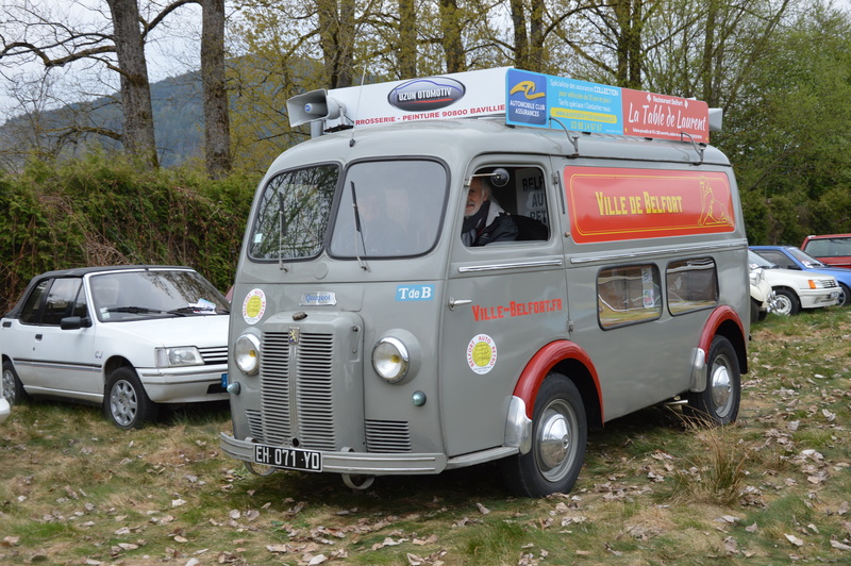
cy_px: 283
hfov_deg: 41.1
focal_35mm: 48
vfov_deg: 28.0
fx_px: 1134
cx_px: 426
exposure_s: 1/125
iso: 100
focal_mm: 32
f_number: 5.6
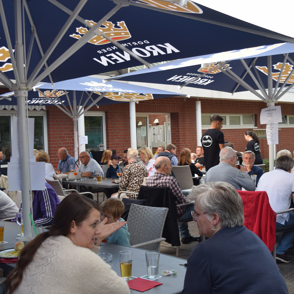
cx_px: 151
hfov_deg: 34.7
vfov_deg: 34.7
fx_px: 471
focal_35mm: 49
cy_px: 156
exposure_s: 1/125
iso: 400
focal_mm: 24
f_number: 5.6
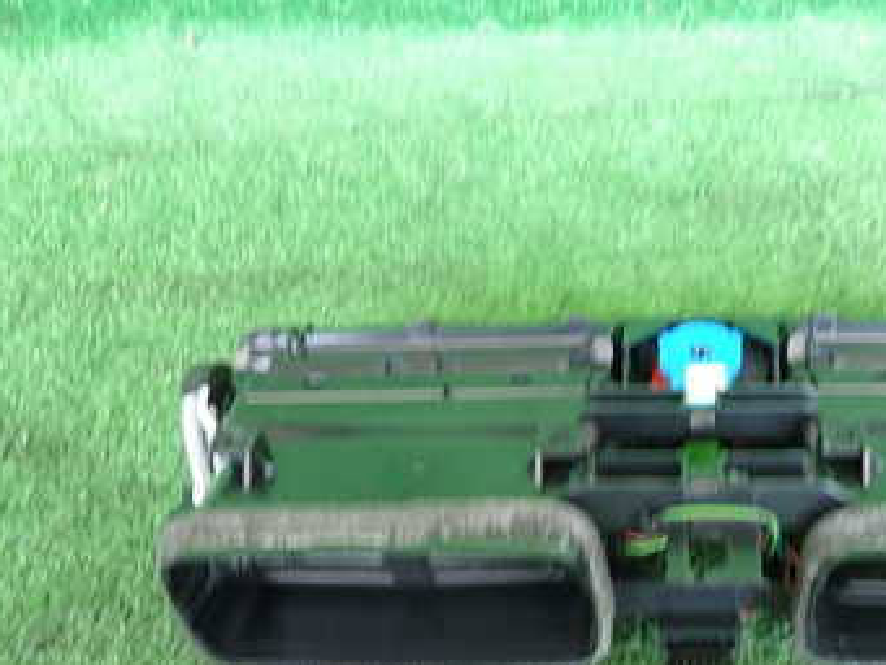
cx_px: 683
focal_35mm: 44
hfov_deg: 41.4
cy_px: 517
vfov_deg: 32.1
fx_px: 1127
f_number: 2
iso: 250
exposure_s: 1/30
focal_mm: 4.5
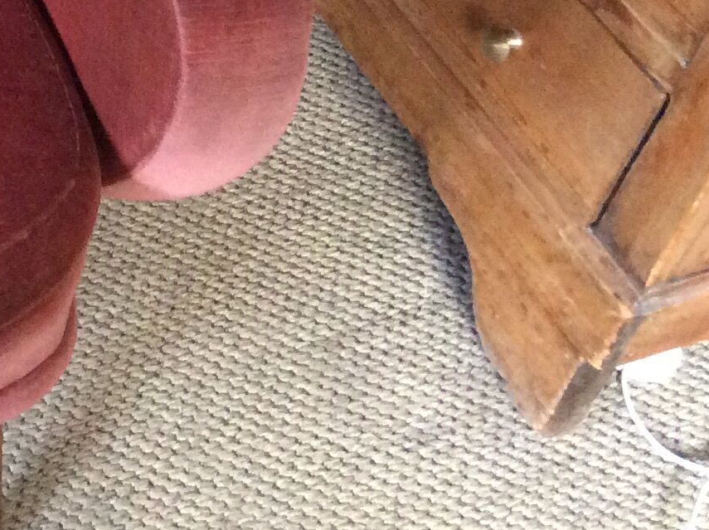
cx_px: -298
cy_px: -148
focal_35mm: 97
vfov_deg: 14.6
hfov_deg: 18.4
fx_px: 1984
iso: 250
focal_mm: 3.3
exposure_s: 1/17
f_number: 2.4
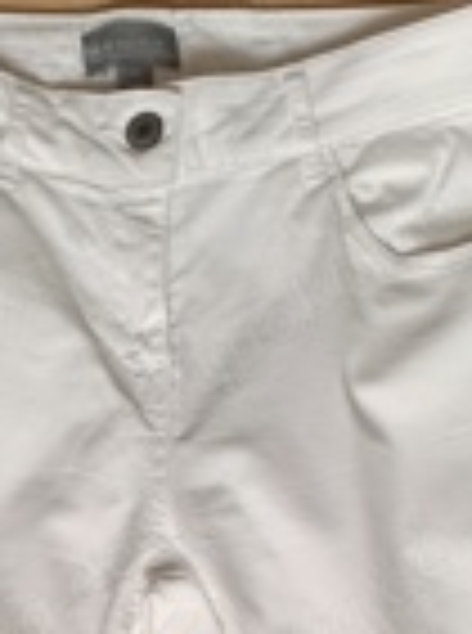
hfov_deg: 19.8
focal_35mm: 74
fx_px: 1352
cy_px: 706
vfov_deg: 24.5
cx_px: 171
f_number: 2.4
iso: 64
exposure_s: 1/50
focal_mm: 4.3
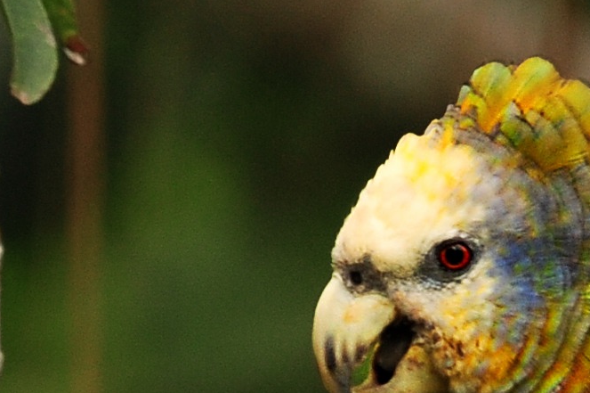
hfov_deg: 0.5
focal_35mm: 3851
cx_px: 440
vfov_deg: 0.4
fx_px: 63065
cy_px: 340
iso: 1600
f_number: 6.3
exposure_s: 1/100
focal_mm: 600
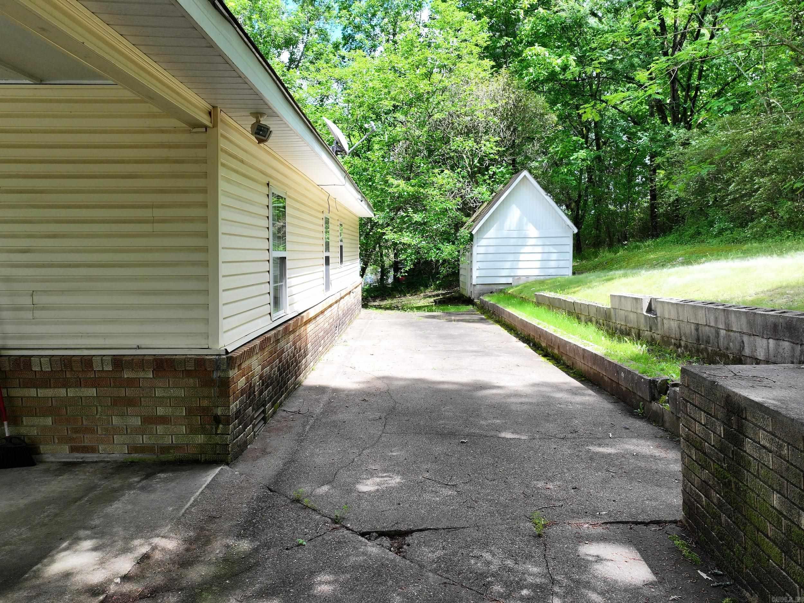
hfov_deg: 71.6
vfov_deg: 56.8
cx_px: 402
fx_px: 557
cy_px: 302
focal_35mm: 24
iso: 170
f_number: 2.8
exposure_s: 1/500
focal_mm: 12.29
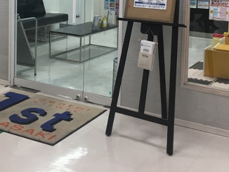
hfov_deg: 31.2
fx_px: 410
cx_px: 107
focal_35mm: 62
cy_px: -8
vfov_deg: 22.6
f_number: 2.2
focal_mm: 4.15
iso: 25
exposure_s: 1/40
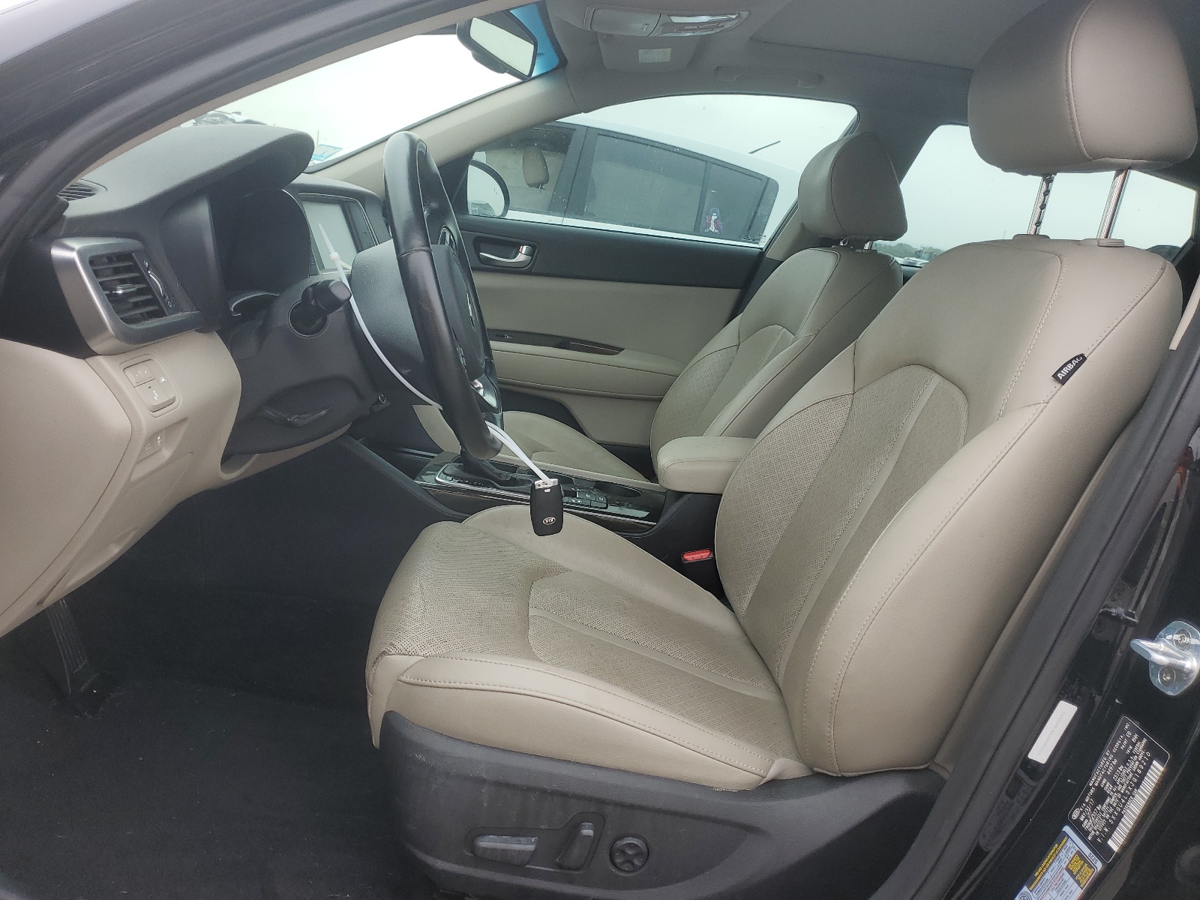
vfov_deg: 53.1
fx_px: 901
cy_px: 450
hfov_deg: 67.3
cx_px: 600
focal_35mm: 26
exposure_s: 1/278
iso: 50
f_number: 1.5
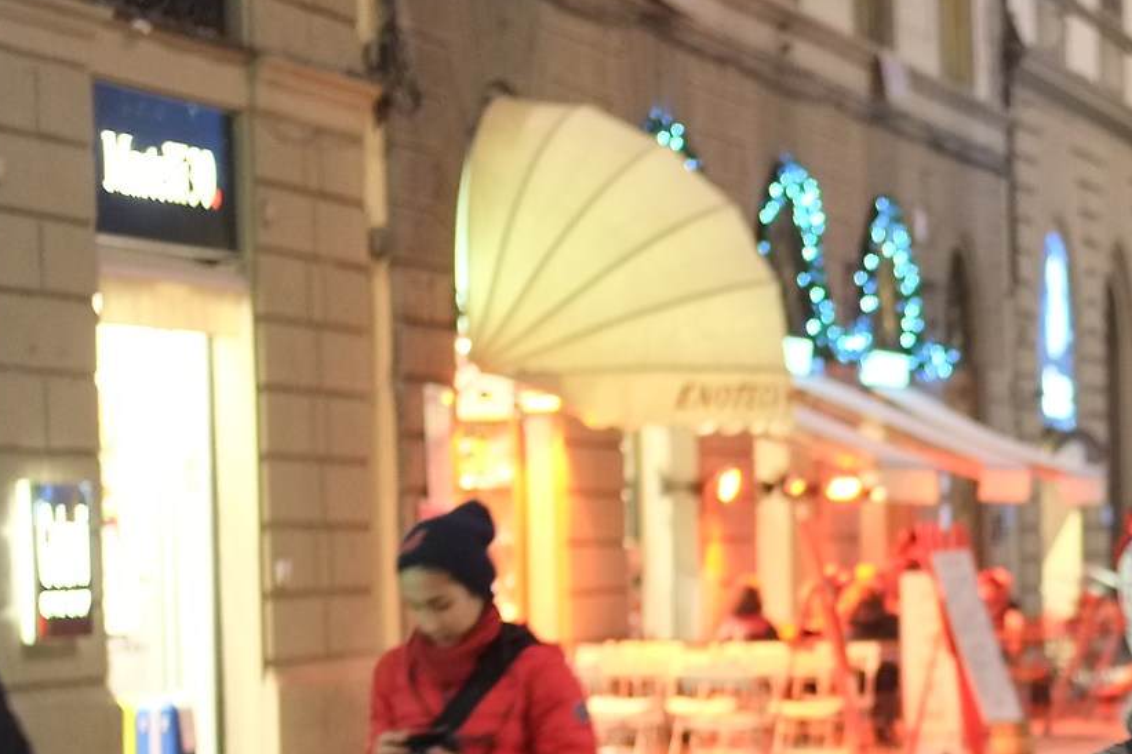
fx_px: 4873
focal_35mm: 155
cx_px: 1331
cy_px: 845
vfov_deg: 8.8
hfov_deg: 12.9
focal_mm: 35
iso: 1600
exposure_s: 1/30
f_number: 2
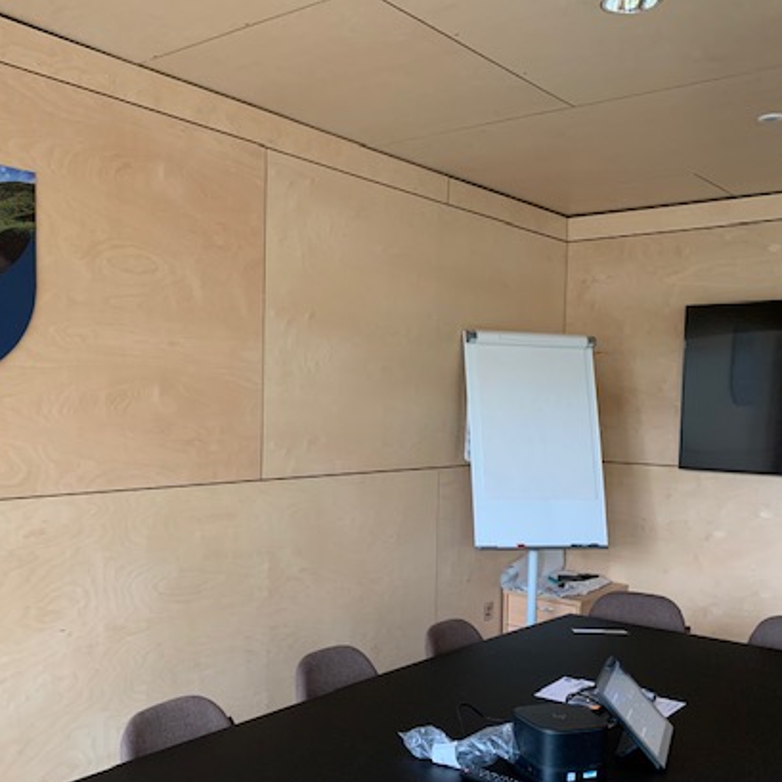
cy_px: 457
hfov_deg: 45.8
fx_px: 920
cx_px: 317
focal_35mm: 36
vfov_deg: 45.9
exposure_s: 1/60
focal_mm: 4.25
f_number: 1.8
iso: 200
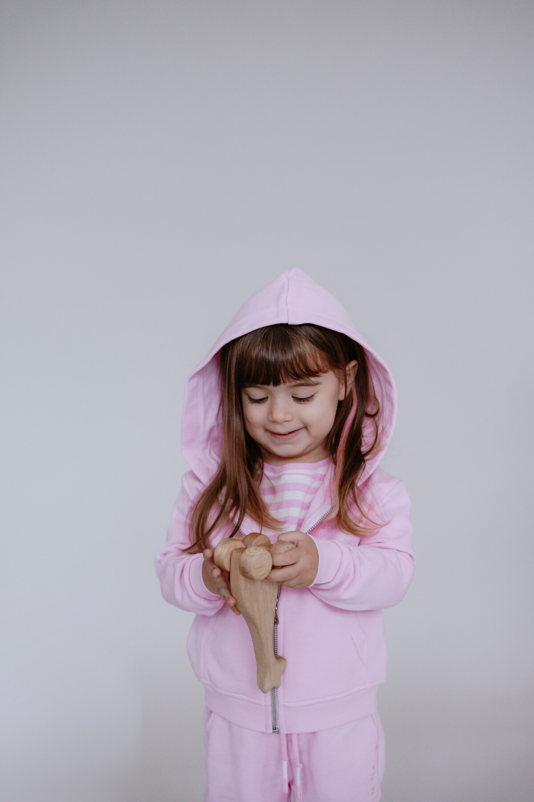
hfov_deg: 27.0
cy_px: 401
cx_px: 267
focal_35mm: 50
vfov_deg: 39.6
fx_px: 1112
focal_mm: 33
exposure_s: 1/250
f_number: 1.4
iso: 1250
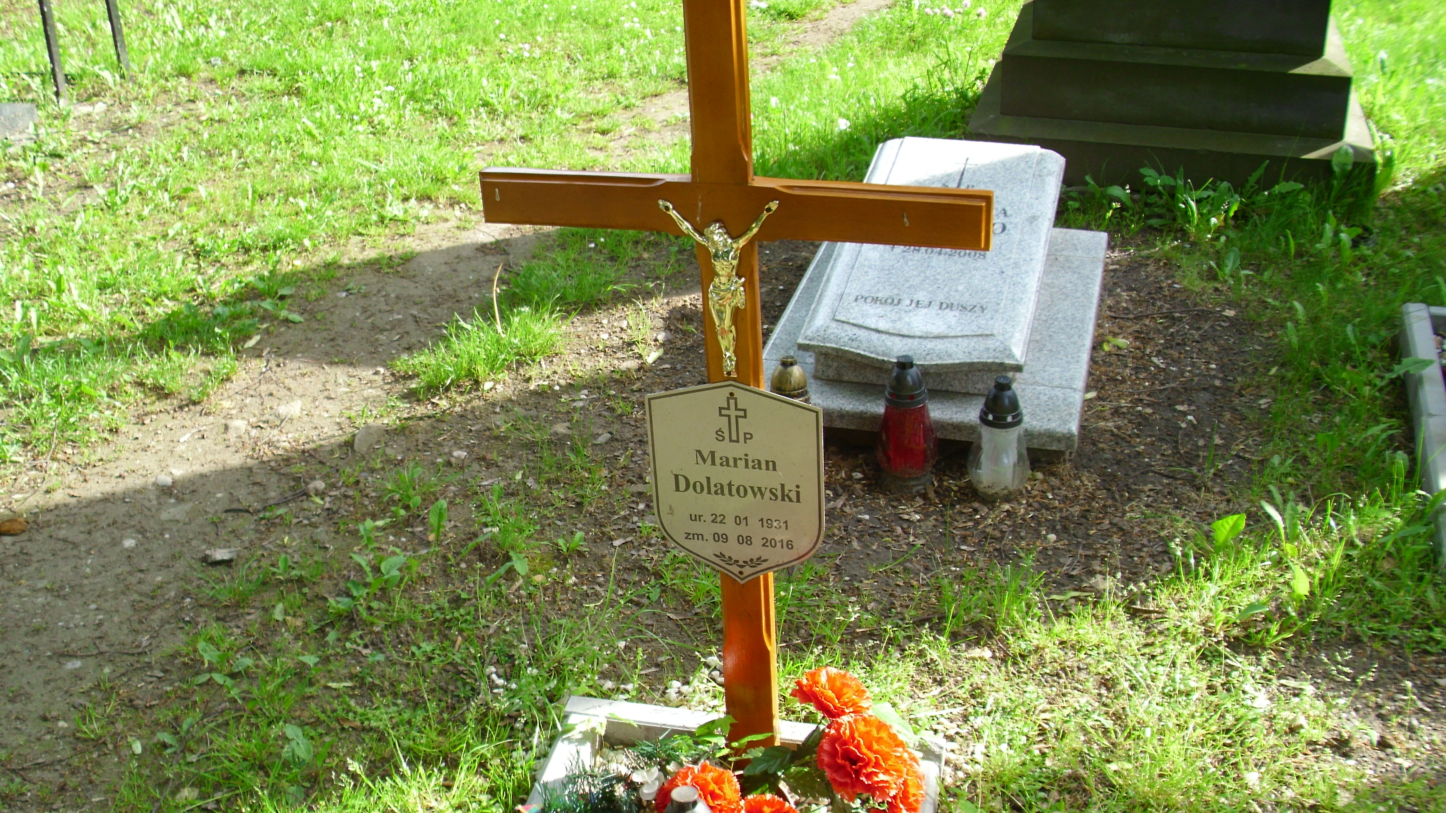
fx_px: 1534
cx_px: 728
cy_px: 498
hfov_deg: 50.5
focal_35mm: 40
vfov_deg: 29.6
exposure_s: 1/90
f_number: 3
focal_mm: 6.2
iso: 50
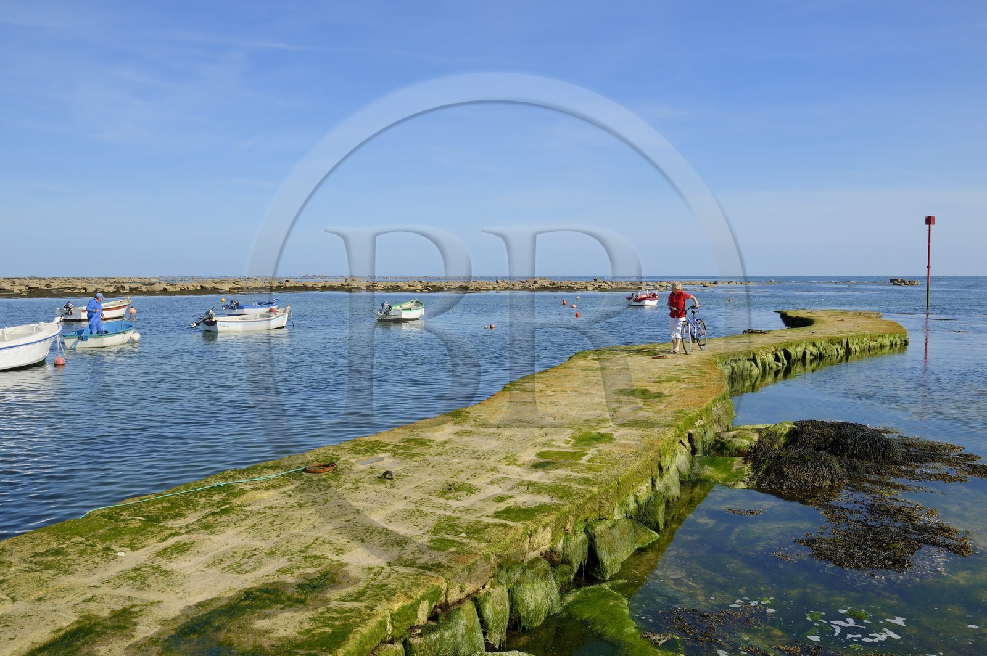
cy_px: 328
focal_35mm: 29
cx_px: 494
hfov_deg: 63.7
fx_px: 794
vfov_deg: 44.9
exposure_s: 1/320
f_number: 11
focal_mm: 29
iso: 200
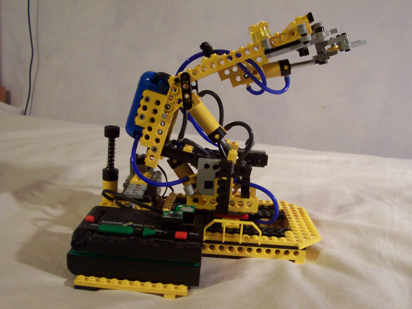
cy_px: 154
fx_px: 440
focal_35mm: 37
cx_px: 206
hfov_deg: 50.1
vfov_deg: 38.7
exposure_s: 1/10
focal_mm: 5.6
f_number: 2.8
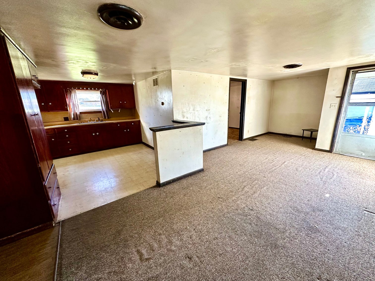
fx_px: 152
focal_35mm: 14
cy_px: 140
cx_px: 188
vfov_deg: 85.7
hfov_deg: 102.1
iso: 200
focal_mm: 2.22
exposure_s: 1/99
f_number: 2.2
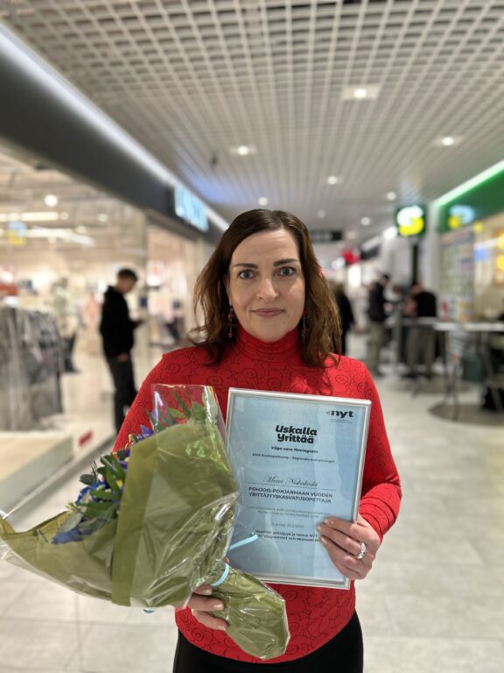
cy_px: 336
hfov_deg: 53.1
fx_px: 505
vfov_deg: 67.3
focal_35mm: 26
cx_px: 252
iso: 100
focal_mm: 5.7
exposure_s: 1/50
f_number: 1.5
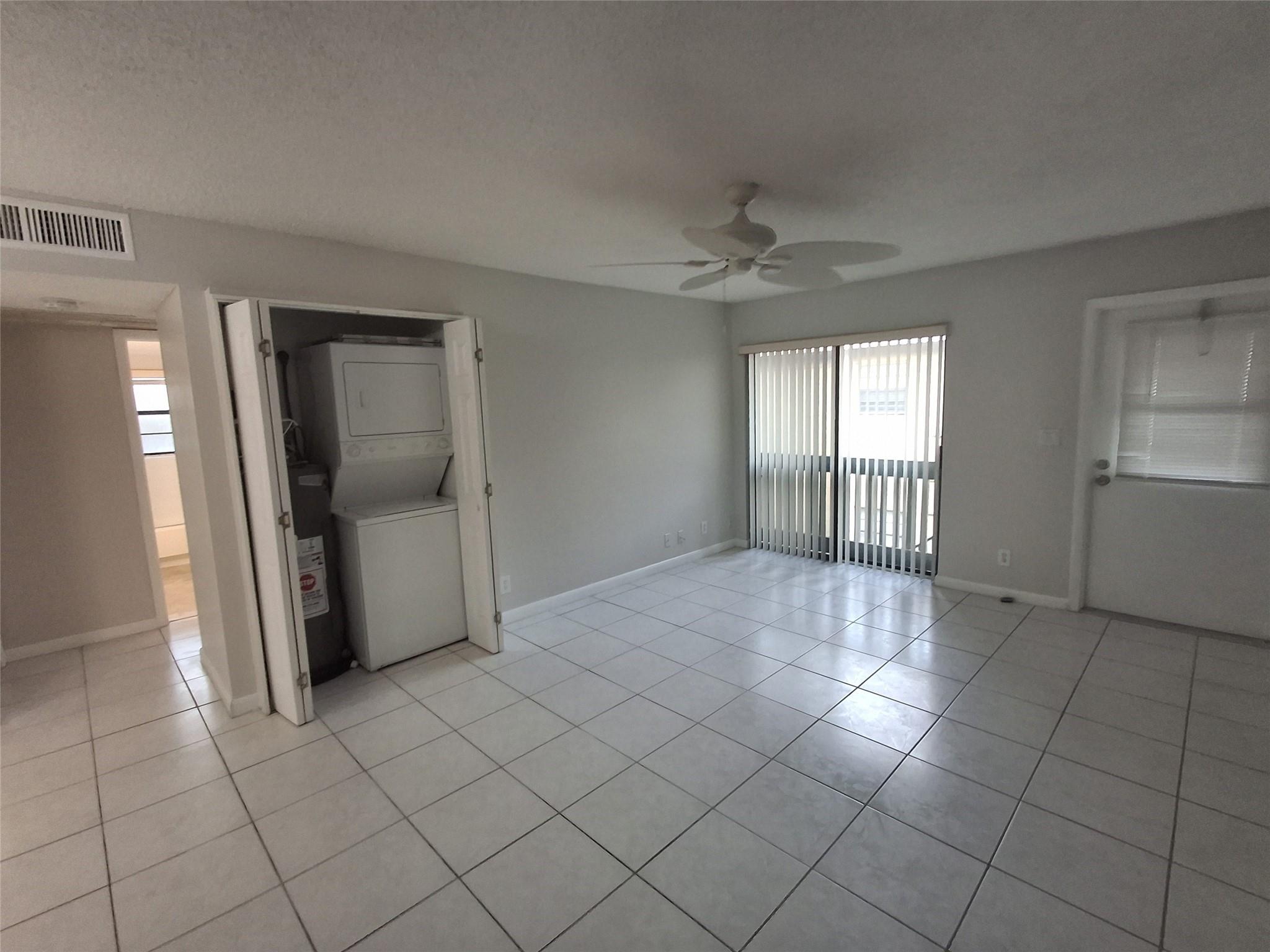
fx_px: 587
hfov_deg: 94.5
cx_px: 635
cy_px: 476
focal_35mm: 16
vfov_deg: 78.1
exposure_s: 1/40
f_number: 2.2
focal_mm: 1.64
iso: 160
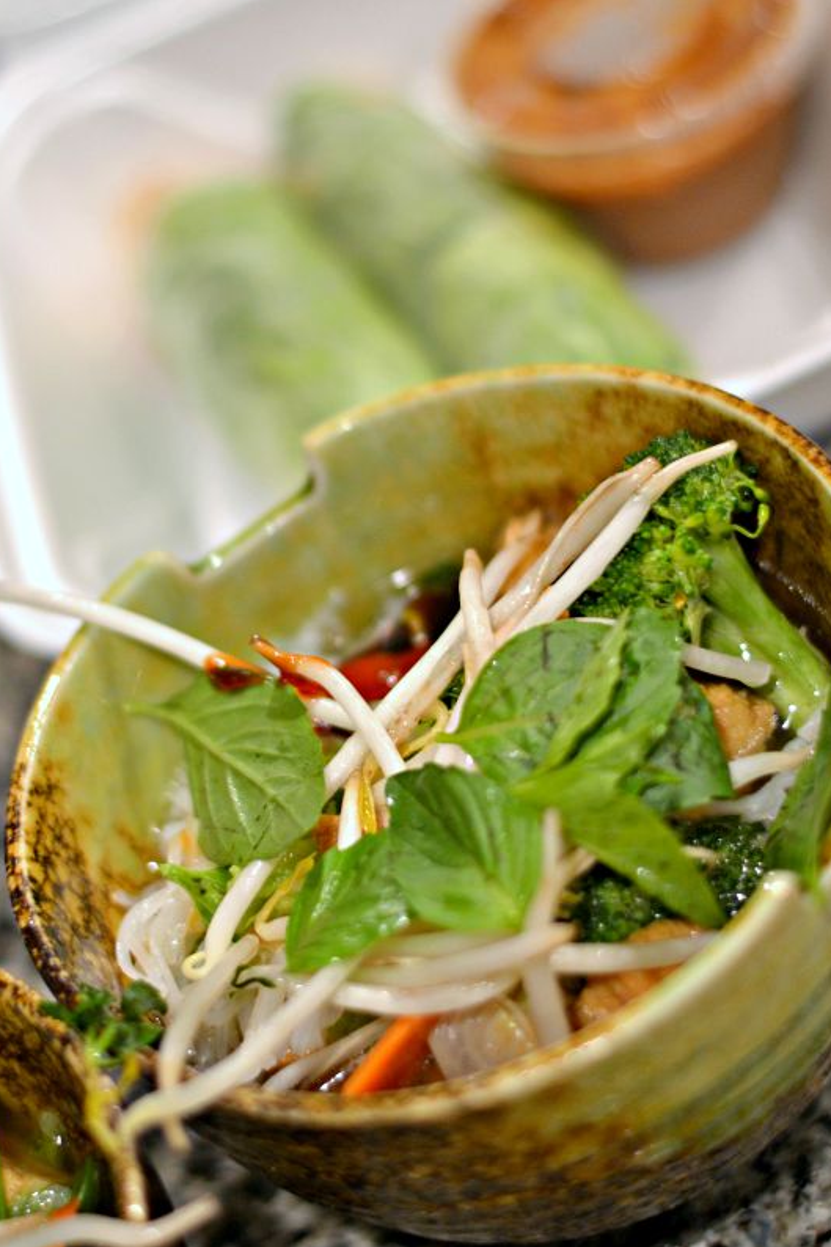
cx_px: 430
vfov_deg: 23.9
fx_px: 2944
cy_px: 554
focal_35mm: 85
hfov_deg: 16.1
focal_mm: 50
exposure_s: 1/60
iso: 400
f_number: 2
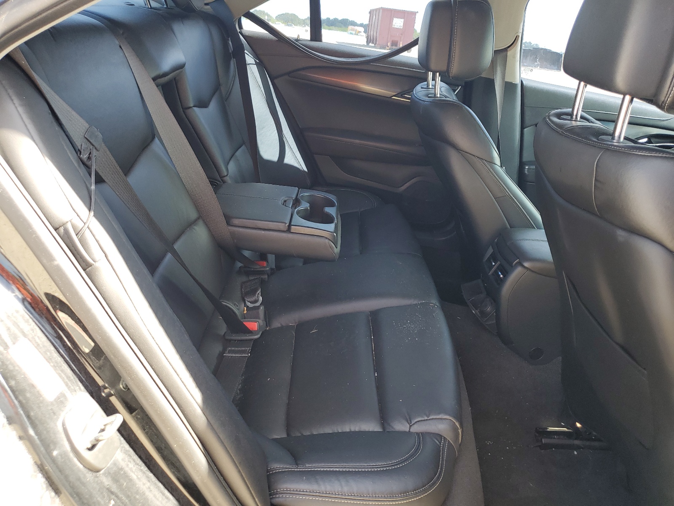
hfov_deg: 67.3
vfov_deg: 53.1
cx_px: 337
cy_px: 253
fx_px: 506
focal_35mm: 26
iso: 50
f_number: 1.5
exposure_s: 1/128
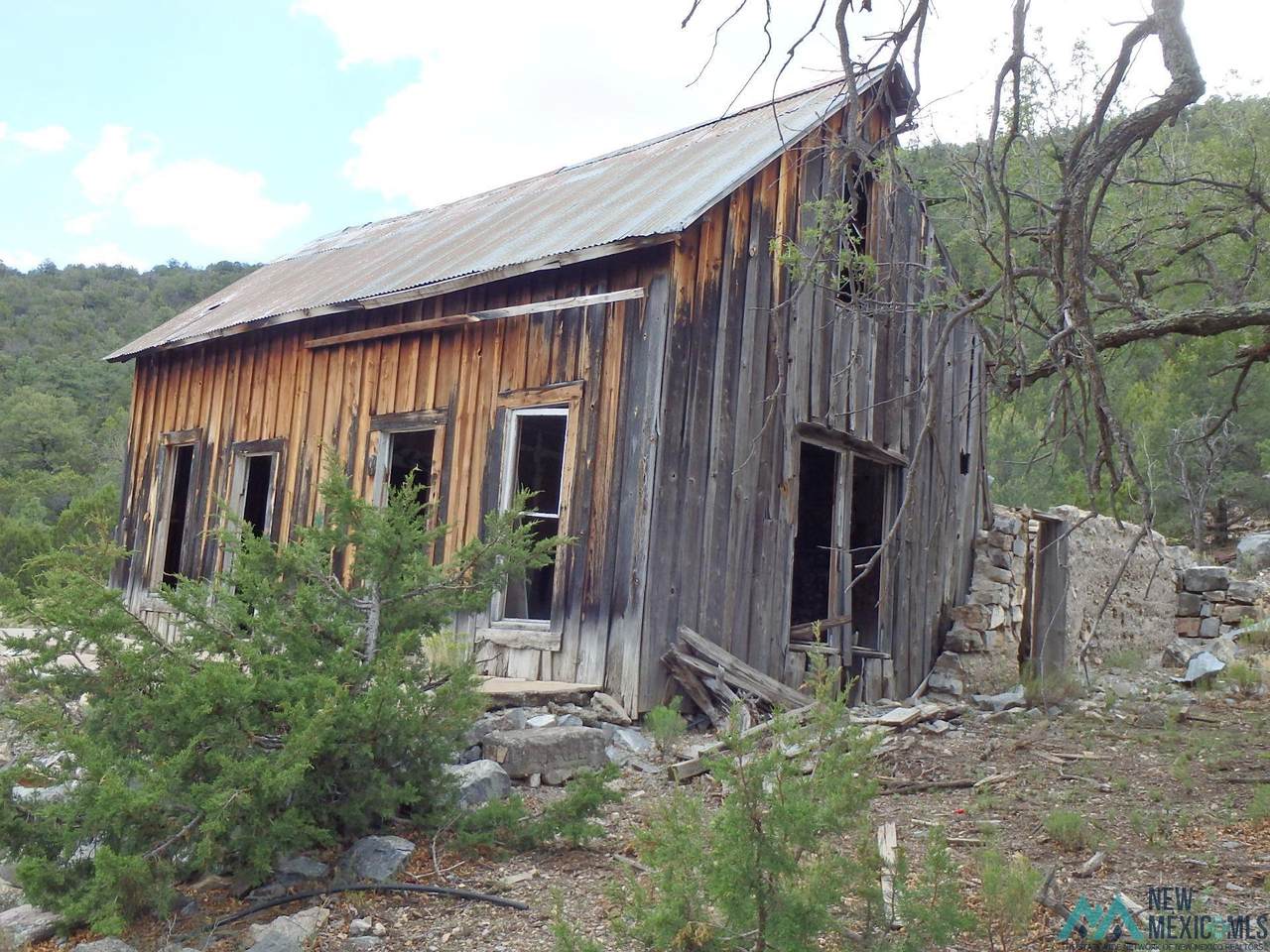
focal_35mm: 34
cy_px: 476
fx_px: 1247
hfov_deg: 54.0
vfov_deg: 41.8
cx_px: 635
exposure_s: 1/200
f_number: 4.4
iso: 125
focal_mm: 6.1
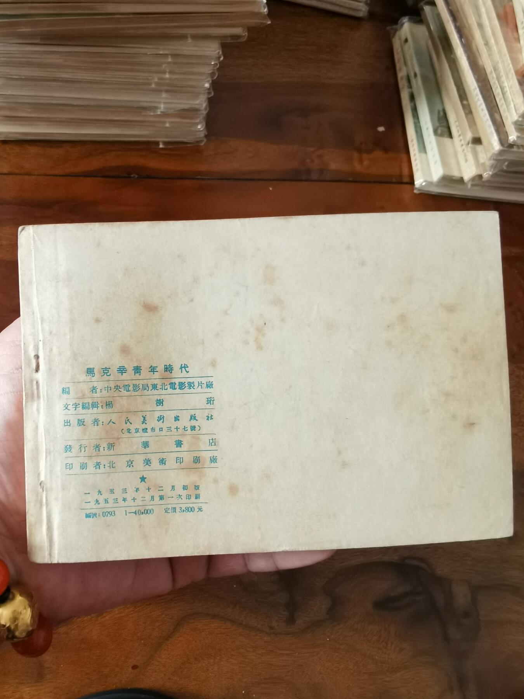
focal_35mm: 27
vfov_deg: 65.3
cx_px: 262
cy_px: 350
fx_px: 545
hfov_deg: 51.4
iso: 250
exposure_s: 1/30
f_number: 2.2
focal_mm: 2.26
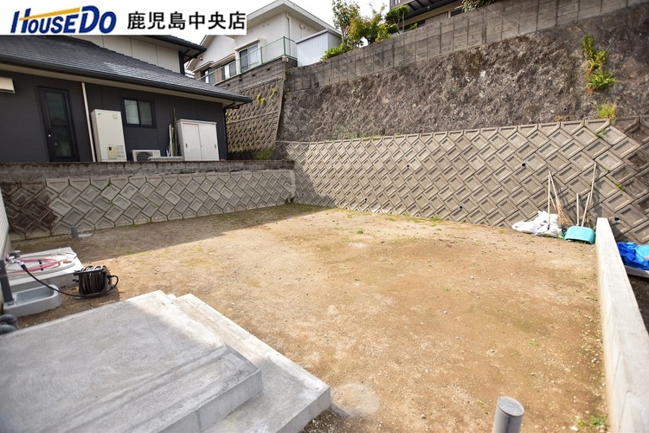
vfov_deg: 77.3
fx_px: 270
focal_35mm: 15
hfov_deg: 100.4
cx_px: 324
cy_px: 216
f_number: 3.5
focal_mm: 10
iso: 160
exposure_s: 1/1250
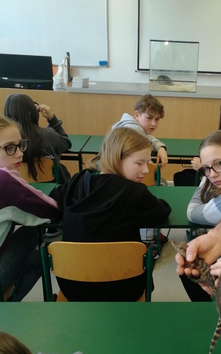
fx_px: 395
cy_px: 203
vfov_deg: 48.1
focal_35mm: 41
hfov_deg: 30.5
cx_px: 174
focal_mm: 3.95
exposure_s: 1/50
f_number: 2.2
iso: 100
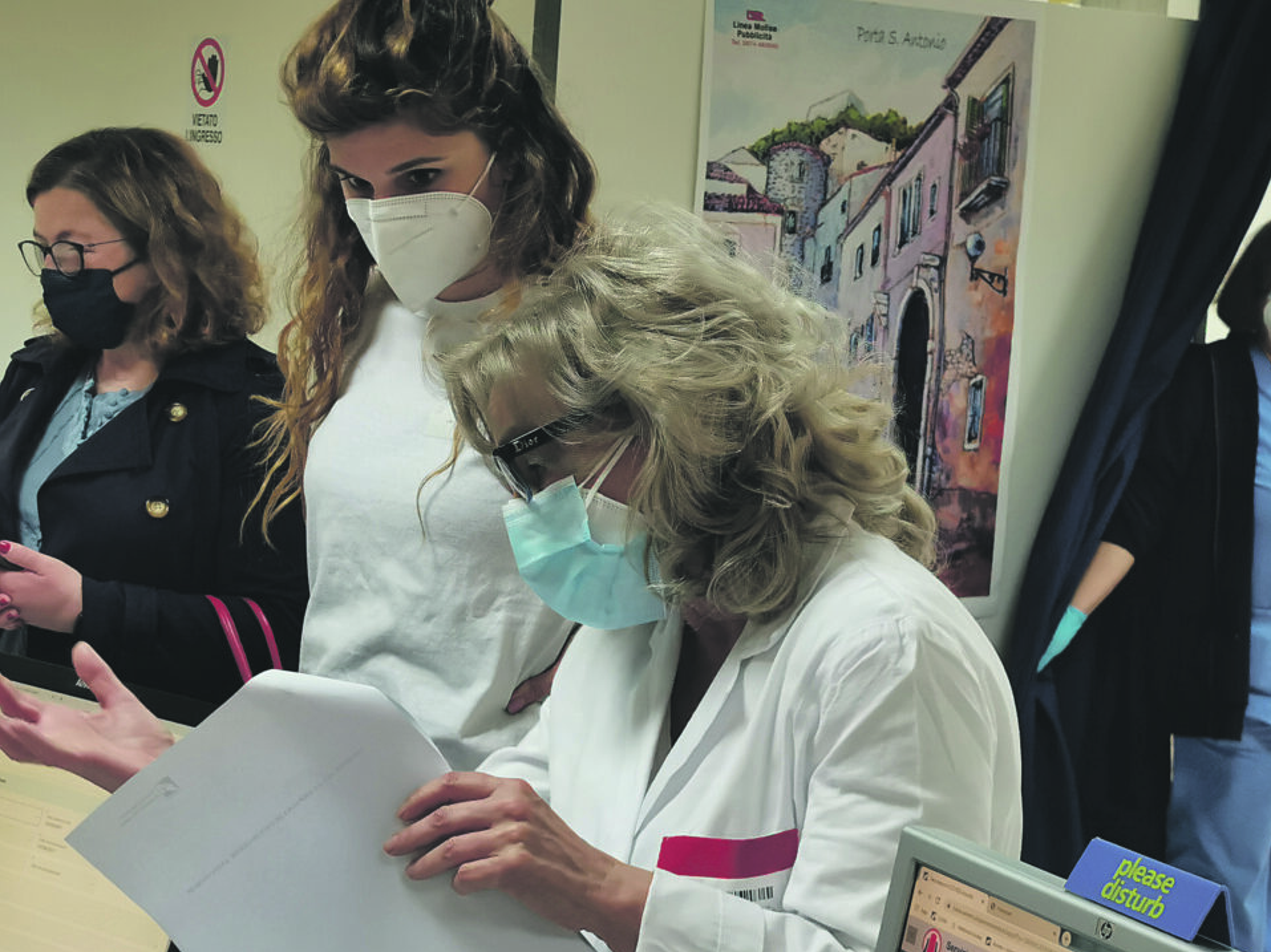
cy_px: 446
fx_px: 2789
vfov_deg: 19.4
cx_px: 679
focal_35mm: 76
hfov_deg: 25.7
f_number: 1.6
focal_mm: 5.56
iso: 160
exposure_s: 1/100
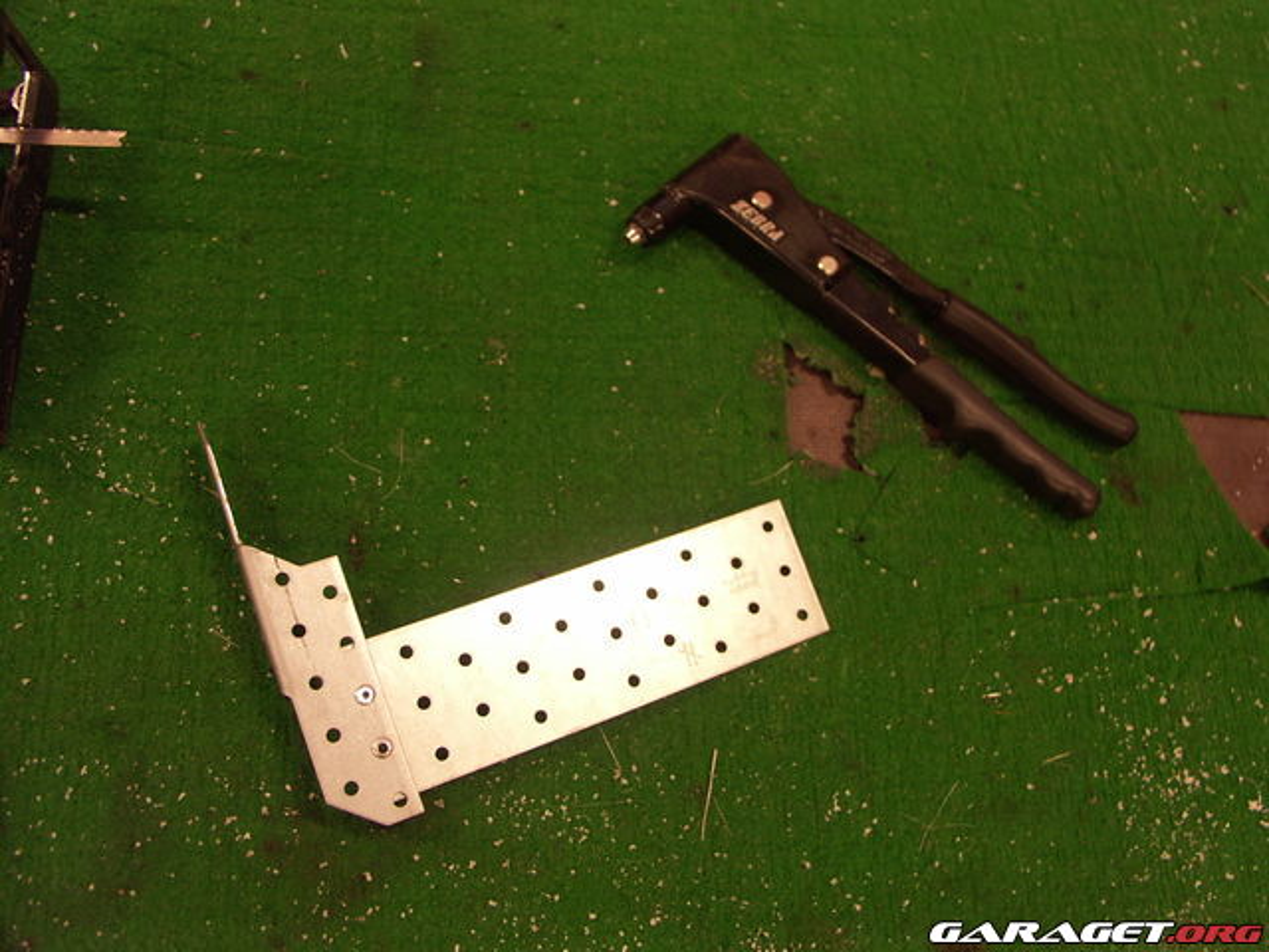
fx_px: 1063
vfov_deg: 48.2
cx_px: 634
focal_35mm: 29
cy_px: 476
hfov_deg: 61.7
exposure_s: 1/13
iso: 100
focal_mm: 7.48
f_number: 2.8
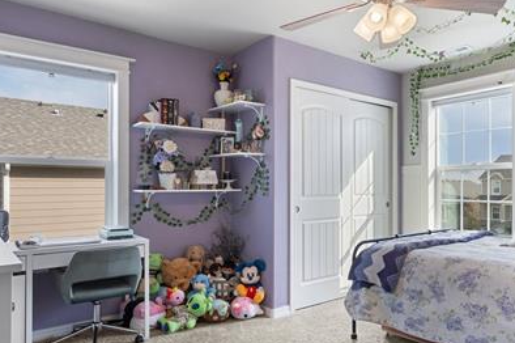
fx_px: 372
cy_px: 189
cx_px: 314
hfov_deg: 68.6
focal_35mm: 26
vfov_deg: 49.4
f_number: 6.3
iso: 250
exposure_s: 1/15
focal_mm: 16
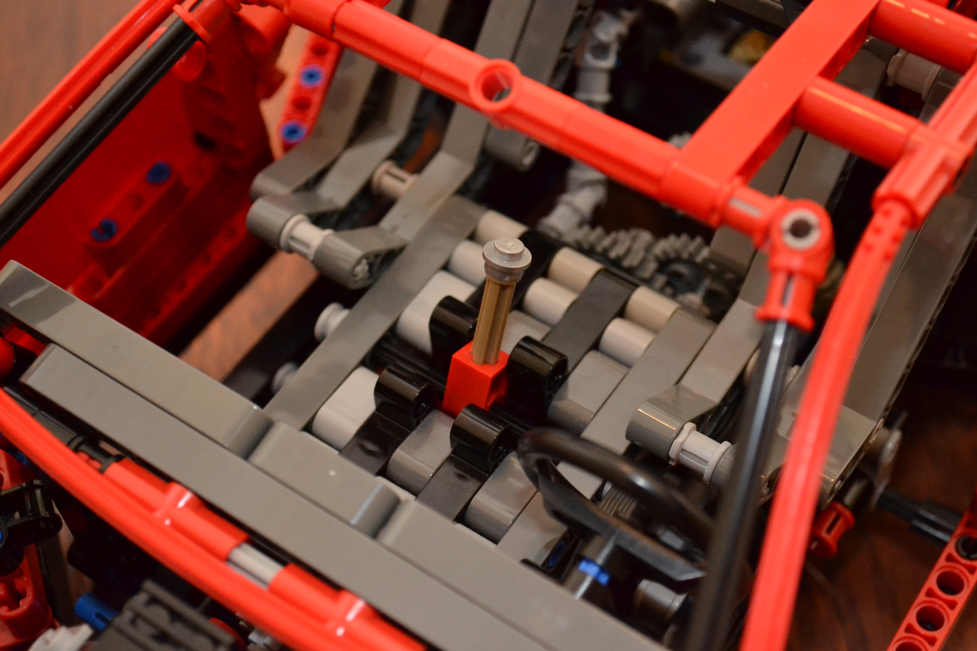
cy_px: 326
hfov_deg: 33.4
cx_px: 488
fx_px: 1628
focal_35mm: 60
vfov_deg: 22.6
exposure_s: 1/60
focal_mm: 40
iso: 3200
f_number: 5.3
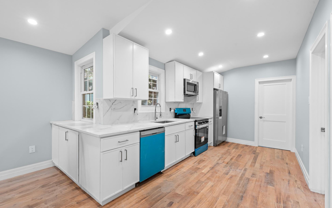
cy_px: 108
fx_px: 136
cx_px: 158
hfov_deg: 101.4
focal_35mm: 15
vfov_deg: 74.7
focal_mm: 14
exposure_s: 1/8
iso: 1000
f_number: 10
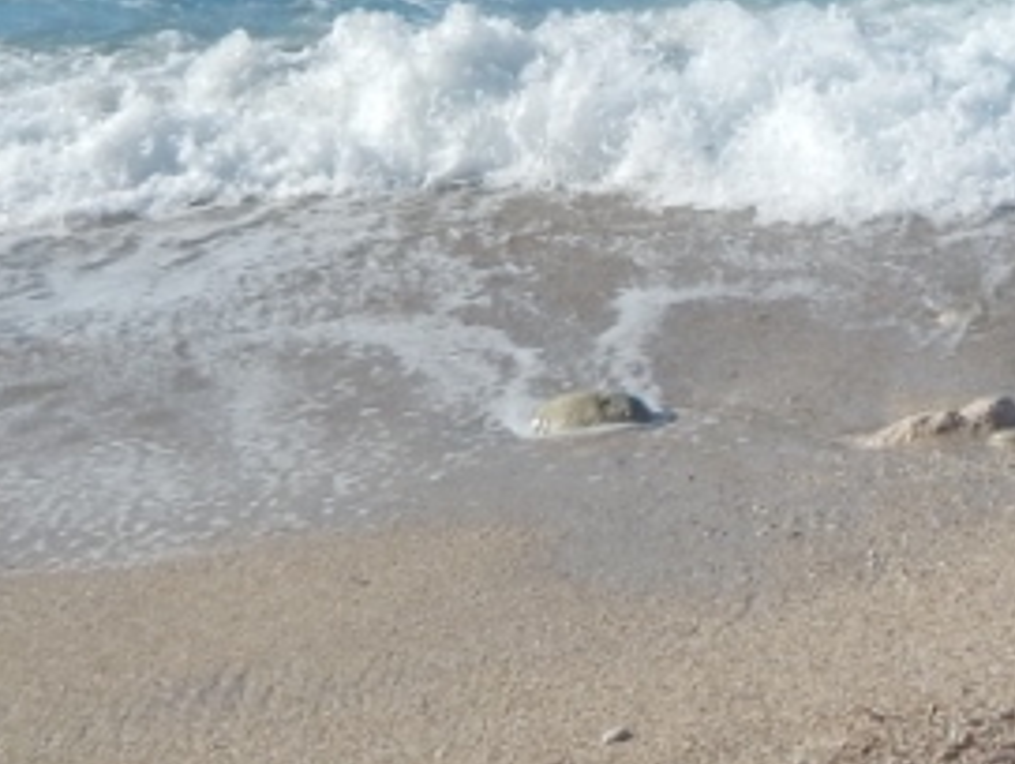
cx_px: 1412
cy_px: -124
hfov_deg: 20.8
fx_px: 2437
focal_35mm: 83
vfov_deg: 17.1
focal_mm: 4
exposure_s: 1/800
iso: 125
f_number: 6
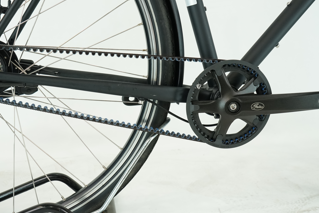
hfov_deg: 54.2
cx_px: 137
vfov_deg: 37.8
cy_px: 91
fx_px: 310
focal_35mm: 35
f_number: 5.6
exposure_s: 1/200
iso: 1600
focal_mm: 28
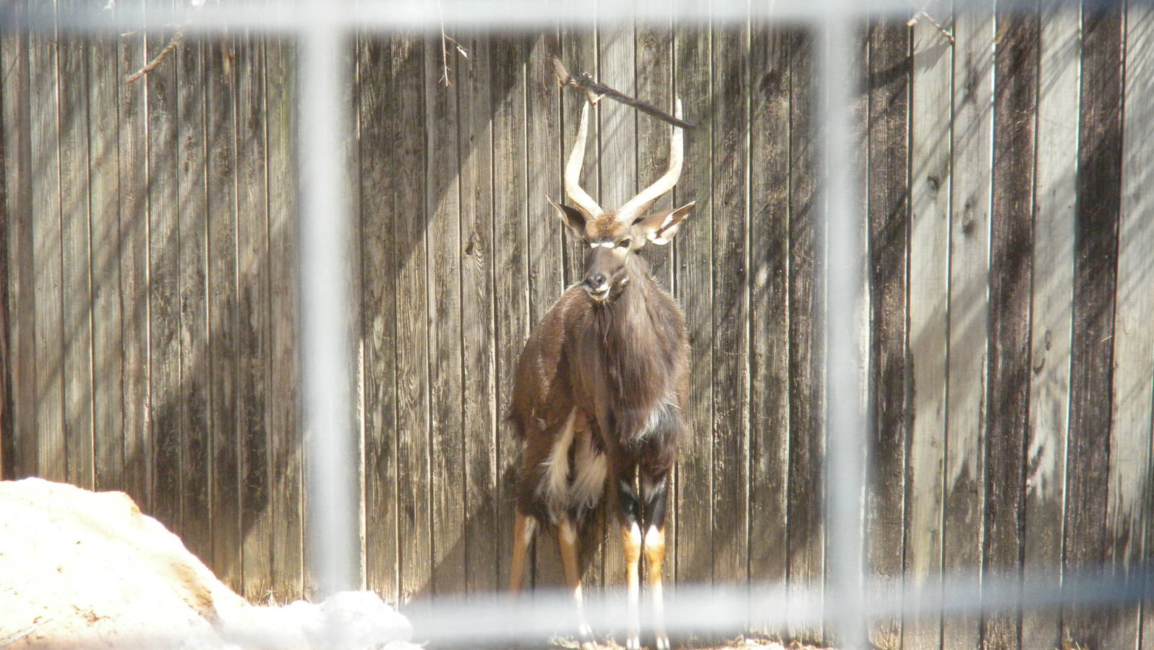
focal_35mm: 284
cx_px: 578
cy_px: 296
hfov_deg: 7.6
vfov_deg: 4.3
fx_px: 8691
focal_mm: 46.2
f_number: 5.3
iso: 308
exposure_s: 1/500
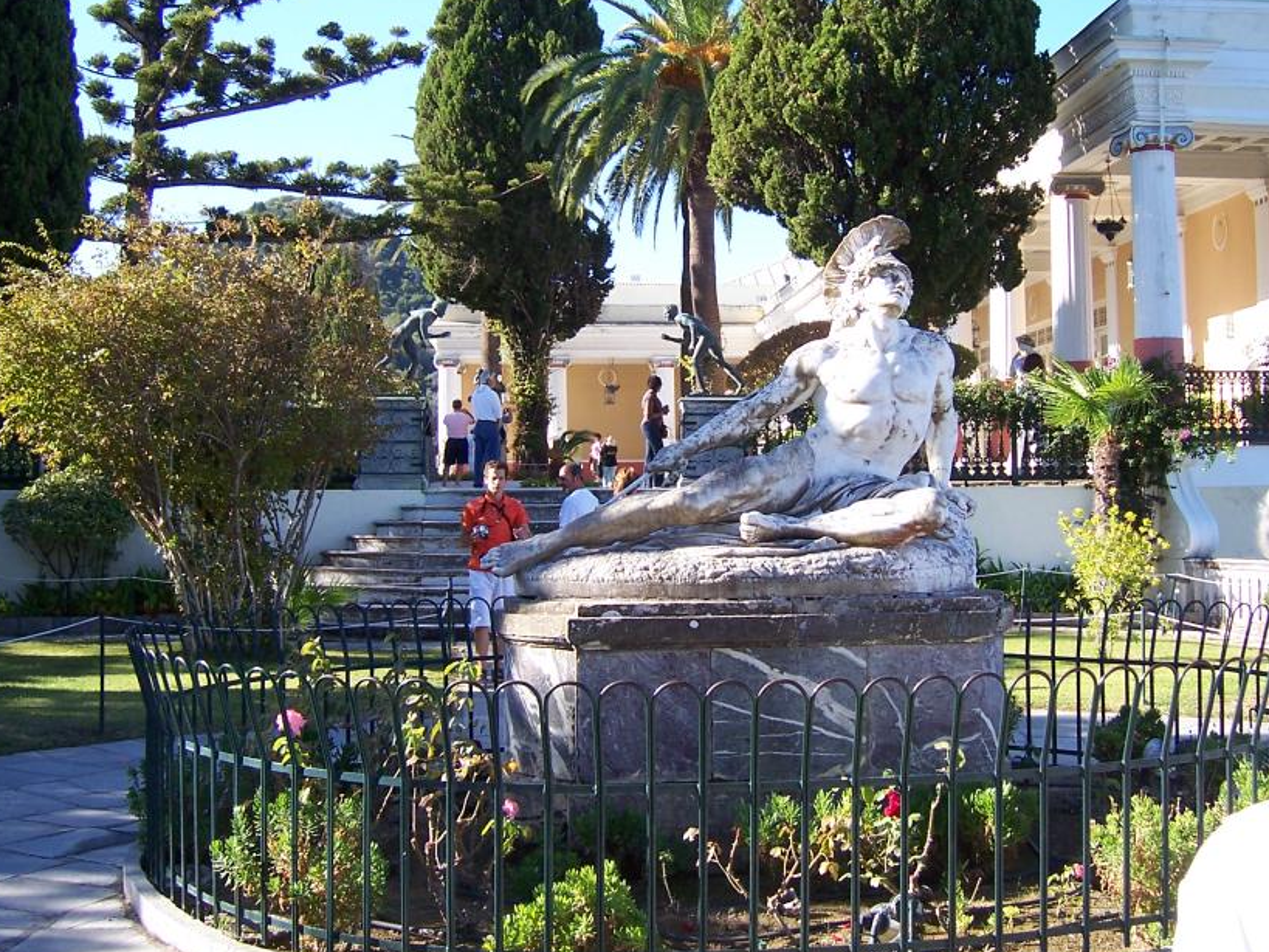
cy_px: 400
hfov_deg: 42.0
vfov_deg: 32.1
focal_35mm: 45
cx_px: 724
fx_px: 1649
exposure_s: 1/350
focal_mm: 6
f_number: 3
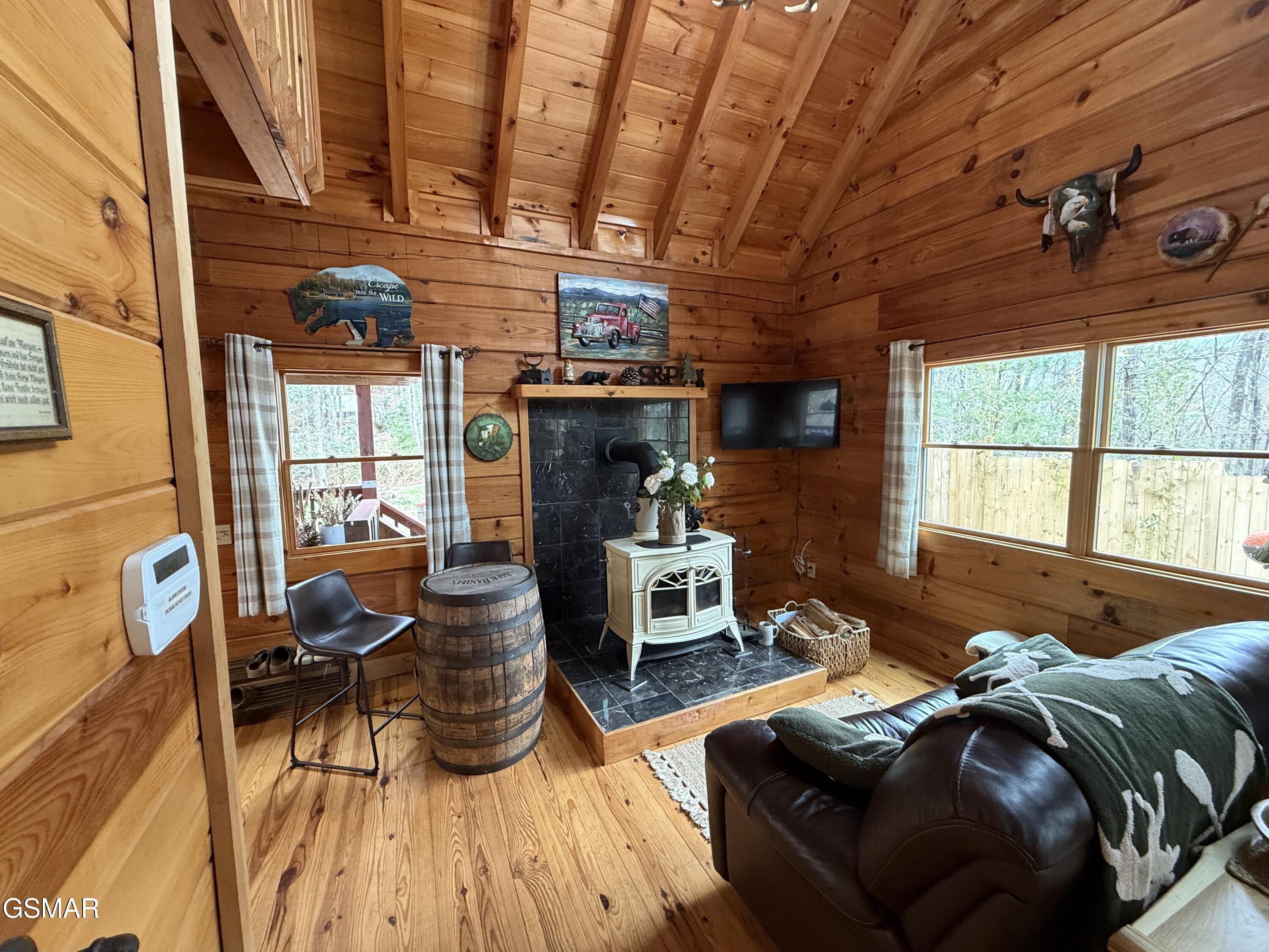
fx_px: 513
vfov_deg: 85.7
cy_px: 476
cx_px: 634
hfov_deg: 102.1
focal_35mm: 14
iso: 400
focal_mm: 2.22
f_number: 2.2
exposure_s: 1/60
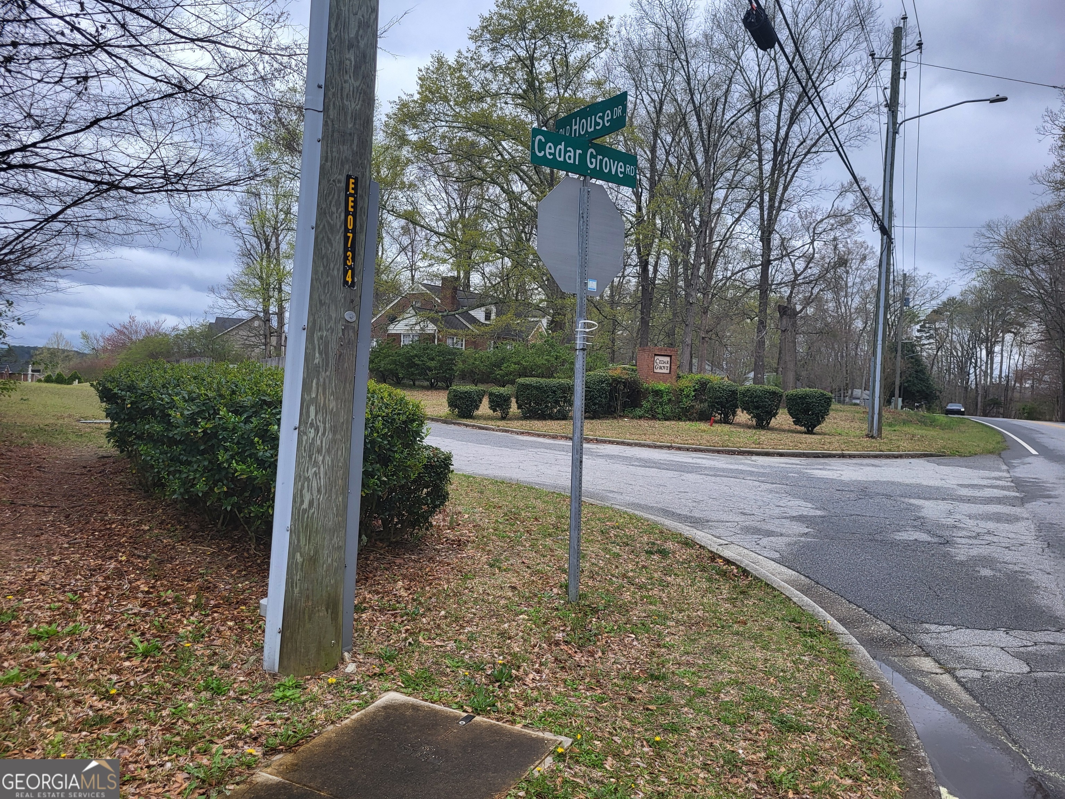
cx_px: 532
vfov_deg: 53.1
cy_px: 400
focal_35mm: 26
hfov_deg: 67.3
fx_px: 800
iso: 40
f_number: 1.8
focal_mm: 5.4
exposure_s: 1/861
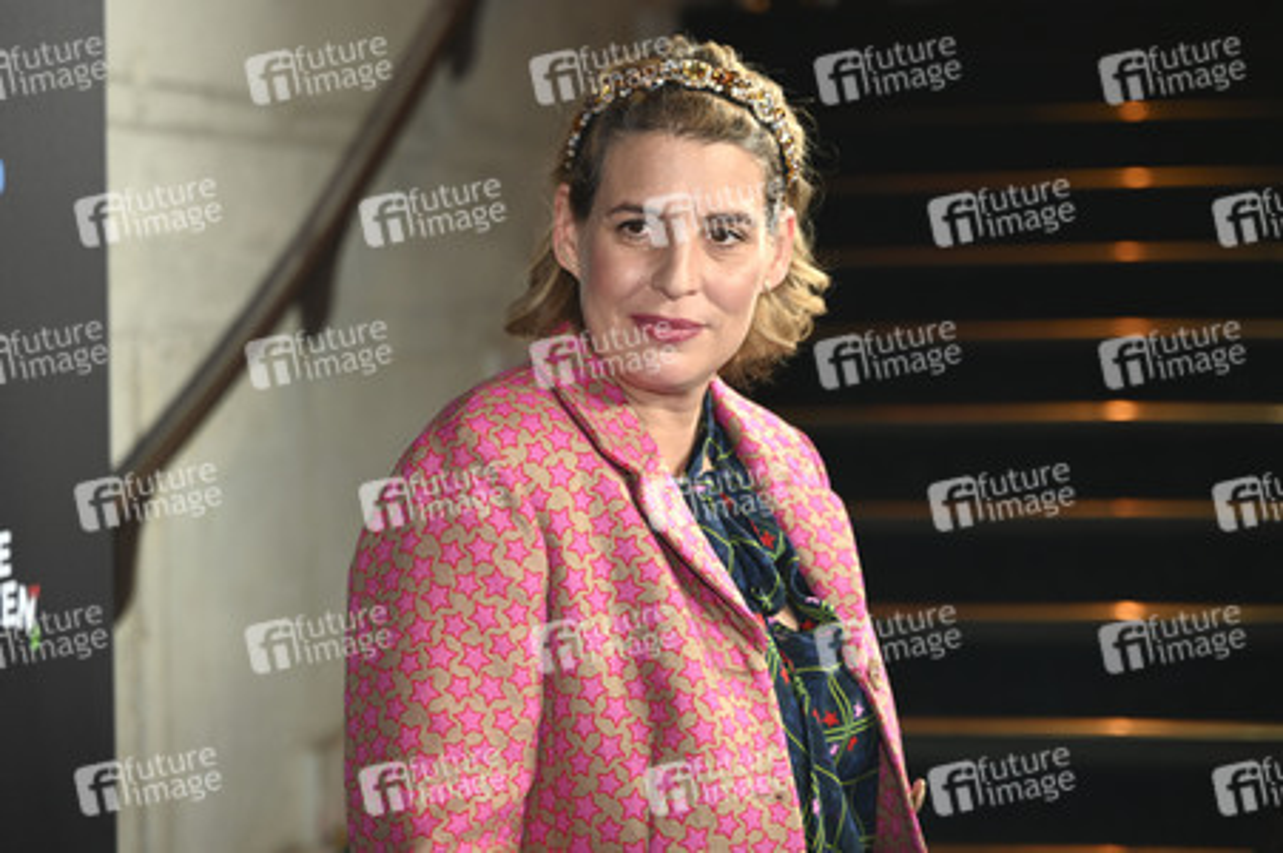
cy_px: 426
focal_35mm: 75
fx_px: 2671
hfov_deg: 27.0
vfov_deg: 18.2
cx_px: 642
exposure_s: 1/125
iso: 400
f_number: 2.8
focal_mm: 75
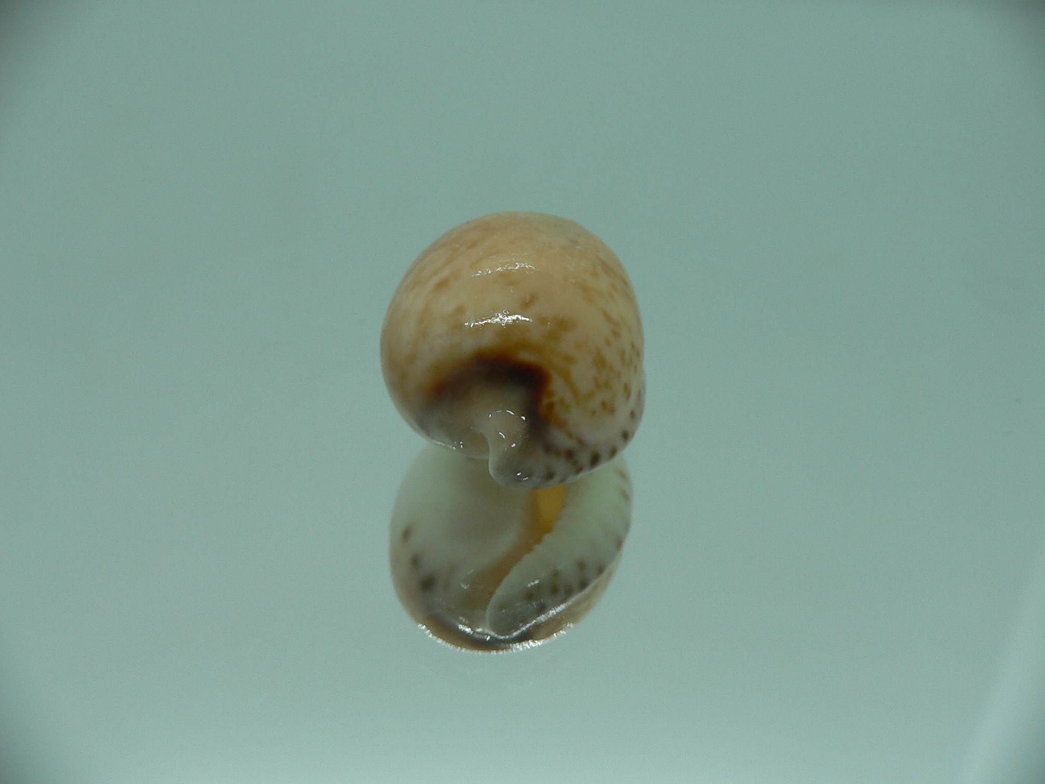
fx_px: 1057
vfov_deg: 40.7
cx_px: 522
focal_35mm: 35
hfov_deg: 52.6
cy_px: 392
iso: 80
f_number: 2.8
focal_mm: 4.6
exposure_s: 1/80
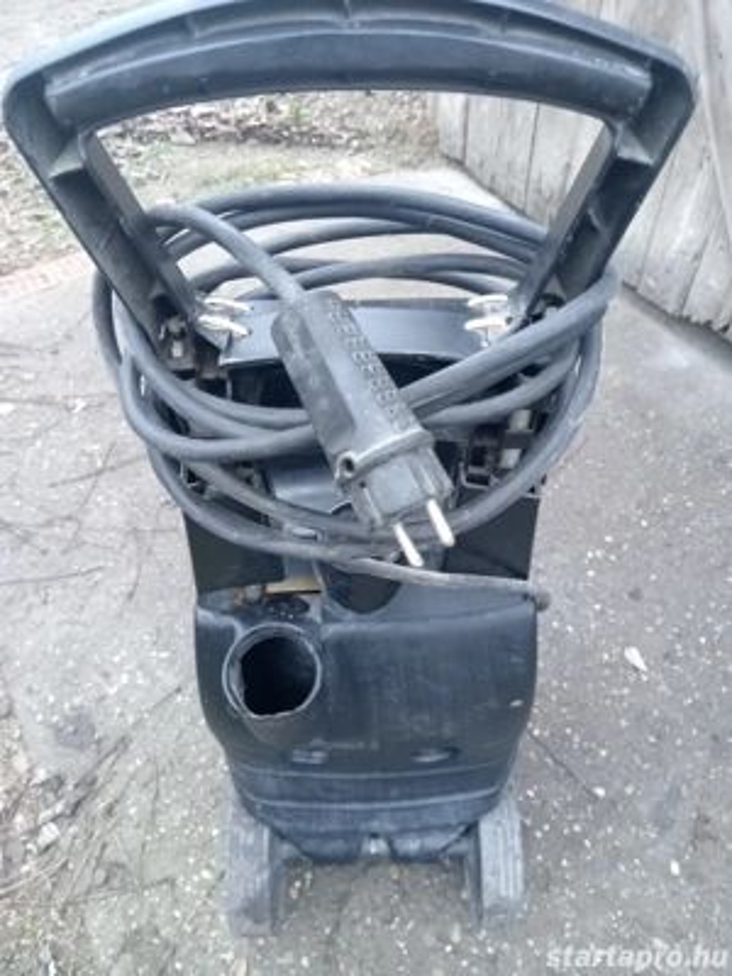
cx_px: 366
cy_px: 488
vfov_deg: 69.4
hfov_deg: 54.9
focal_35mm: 25
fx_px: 705
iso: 1013
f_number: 1.8
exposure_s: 1/16.7
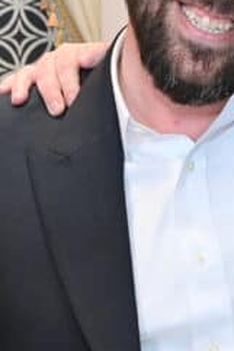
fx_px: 1197
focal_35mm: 123
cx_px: 302
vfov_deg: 16.6
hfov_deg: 10.9
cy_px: 129
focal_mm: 29
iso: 1600
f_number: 6.3
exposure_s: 1/125
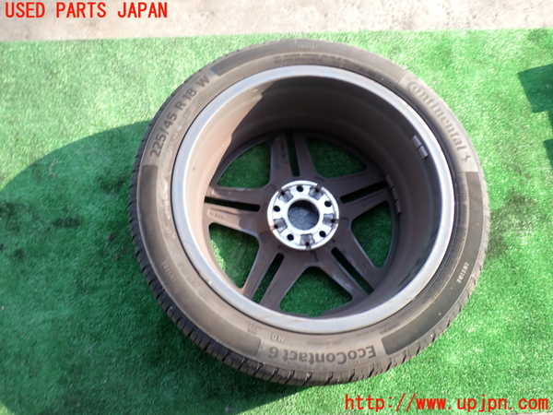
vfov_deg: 46.8
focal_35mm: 30
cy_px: 208
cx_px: 276
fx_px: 479
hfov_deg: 60.0
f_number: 6.3
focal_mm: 5.4
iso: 100
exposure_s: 1/30
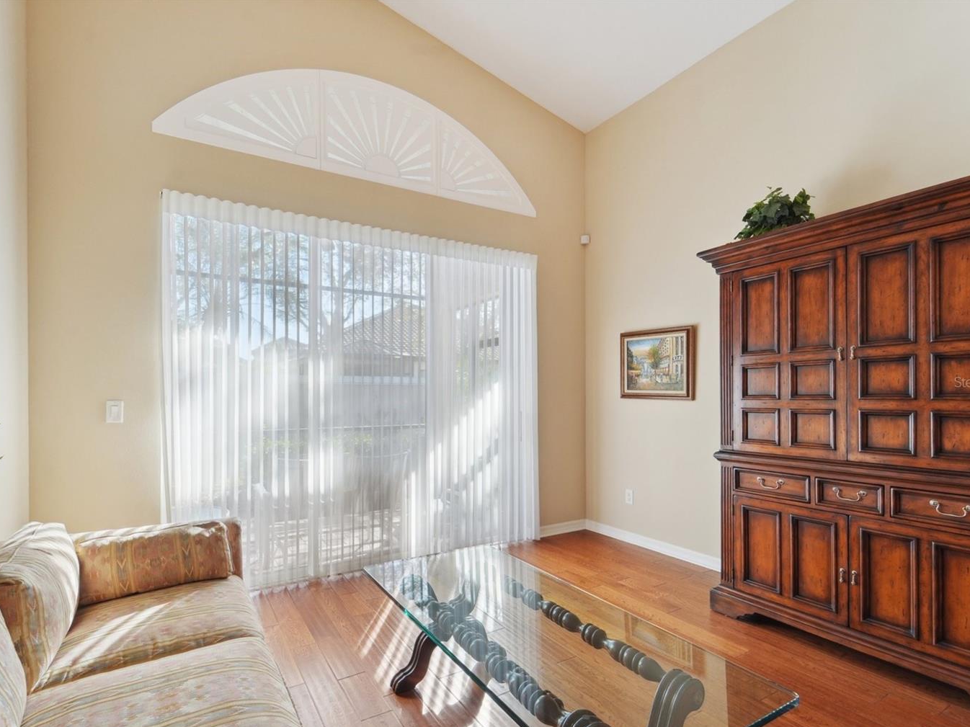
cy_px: 382
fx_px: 448
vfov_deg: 78.0
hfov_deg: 94.3
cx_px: 442
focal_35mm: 16
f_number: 8
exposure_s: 1/60
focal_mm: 14
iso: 400
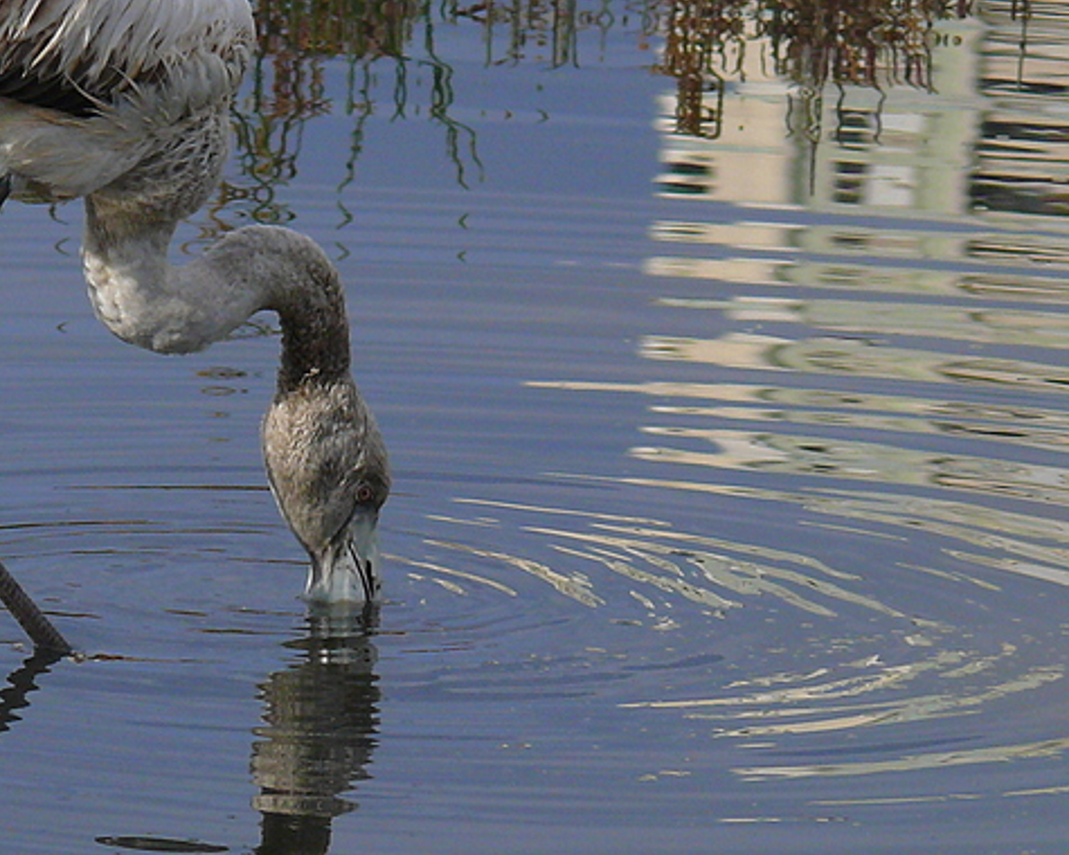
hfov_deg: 2.8
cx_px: 351
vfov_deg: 2.2
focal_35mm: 703
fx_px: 22242
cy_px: 542
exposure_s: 1/800
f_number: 5
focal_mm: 60.3
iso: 100
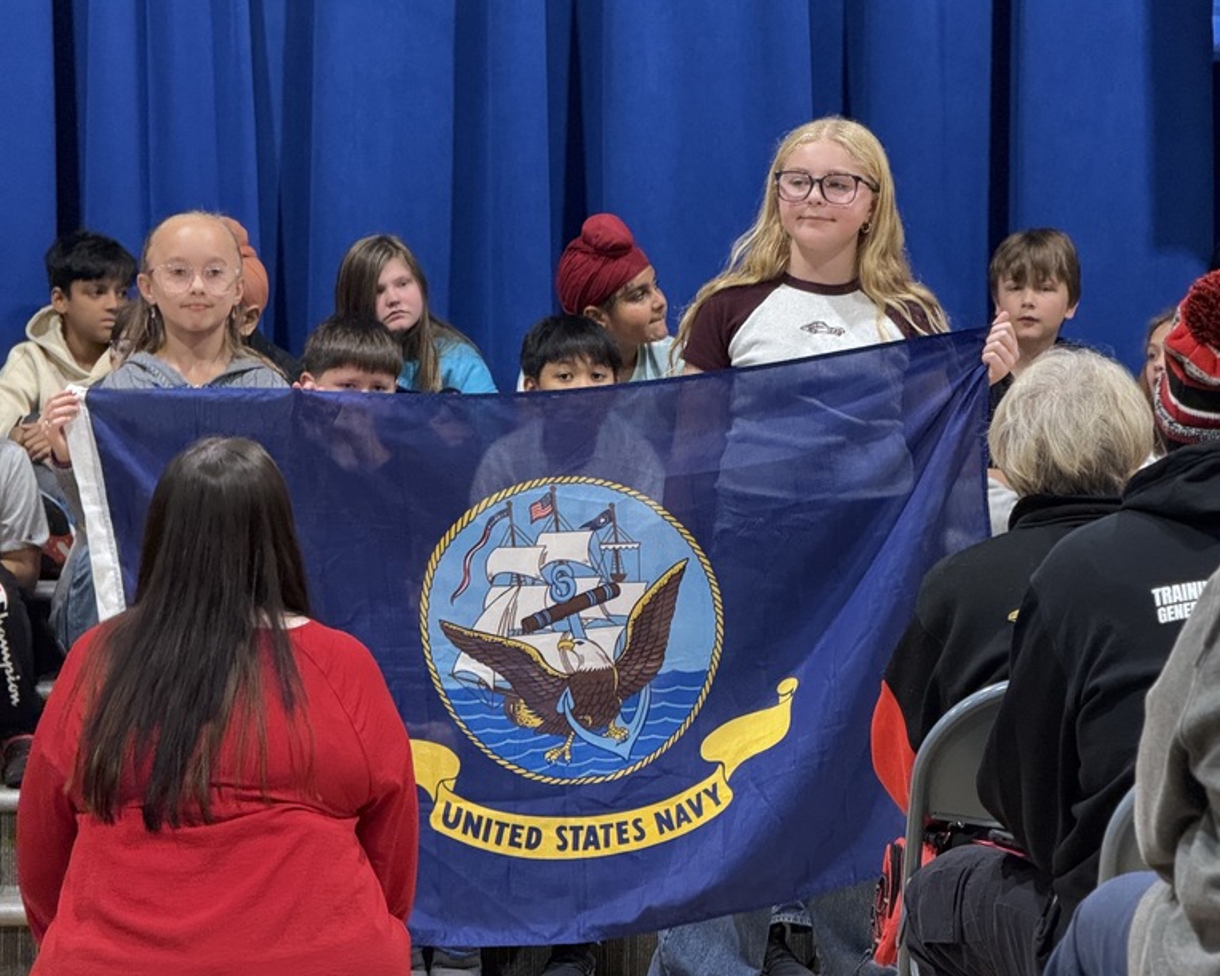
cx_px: 610
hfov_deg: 12.3
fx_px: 5668
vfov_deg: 9.8
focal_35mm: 157
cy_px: 350
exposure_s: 1/60
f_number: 2.8
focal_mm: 15.66
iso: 640
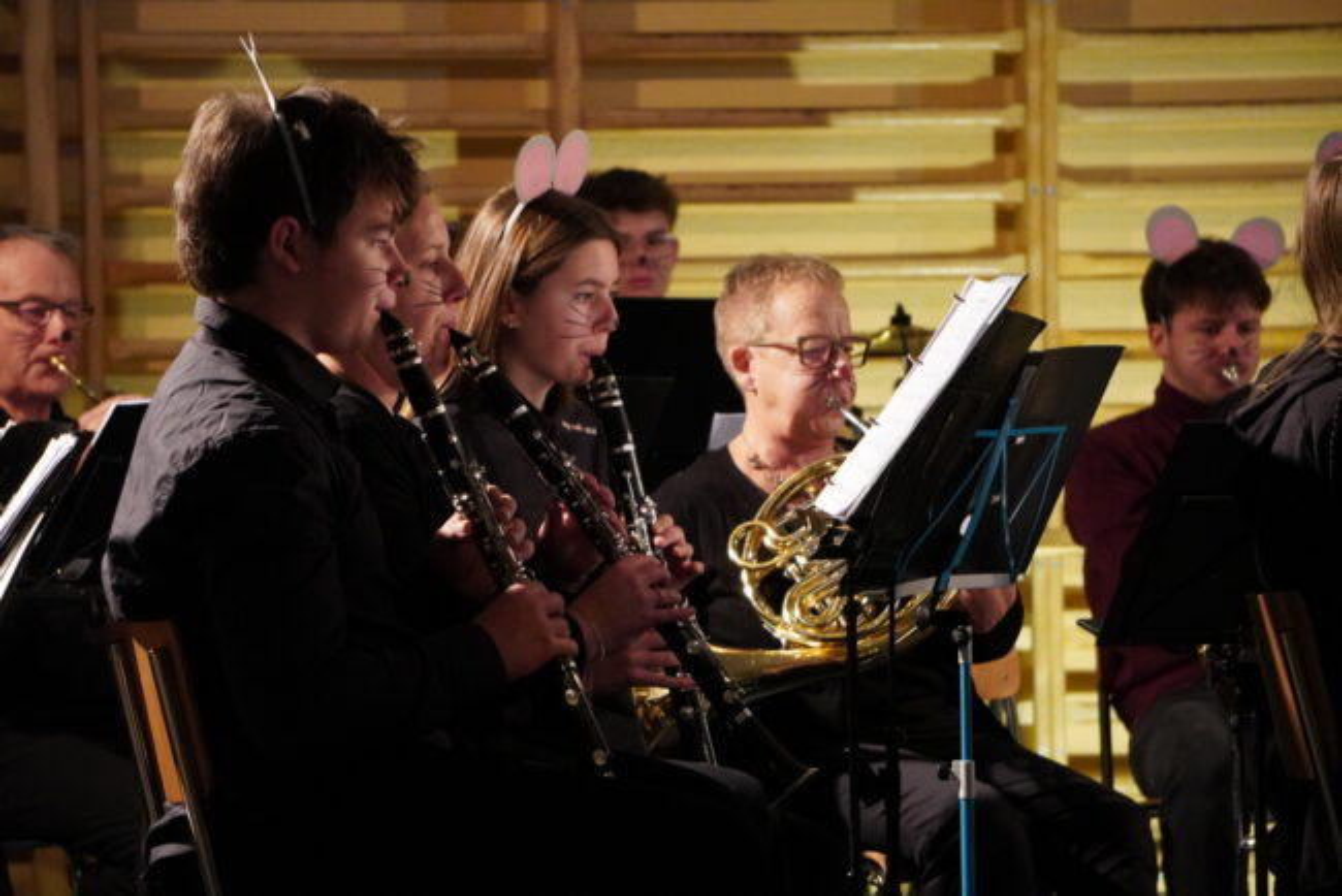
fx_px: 7384
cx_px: 671
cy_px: 448
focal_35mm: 198
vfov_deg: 6.9
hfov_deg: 10.4
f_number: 5.6
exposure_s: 1/80
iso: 6400
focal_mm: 132
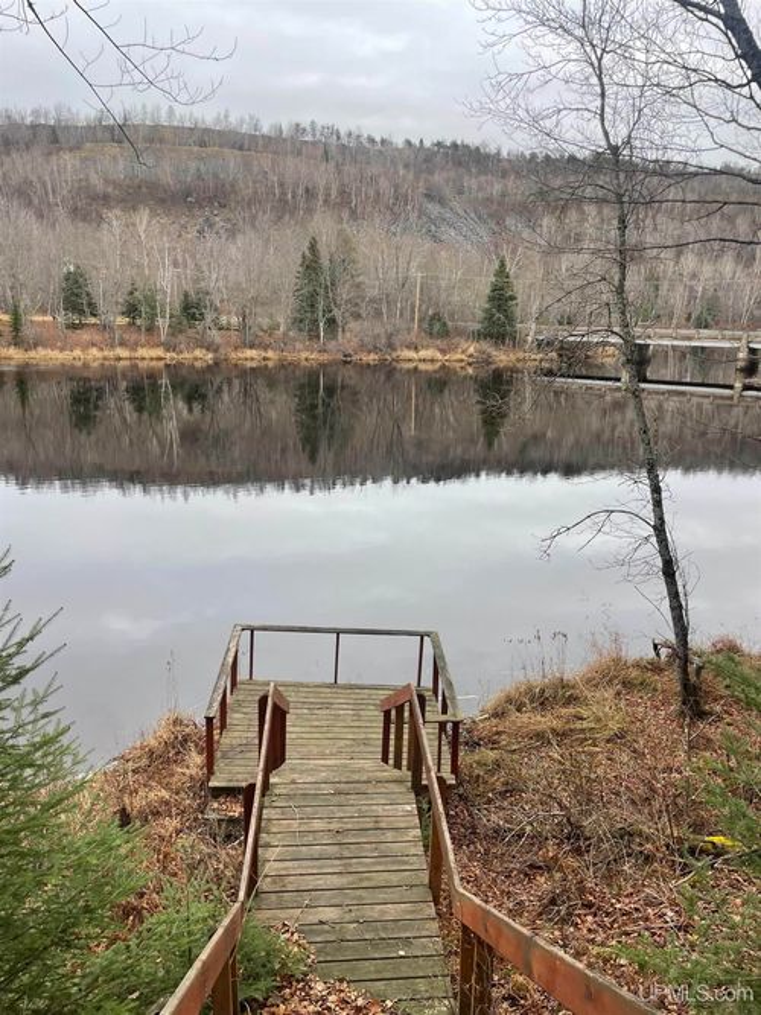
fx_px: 762
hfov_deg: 53.0
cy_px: 508
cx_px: 380
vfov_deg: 67.3
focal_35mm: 26
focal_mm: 4.2
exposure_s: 1/351
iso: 32
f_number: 1.6
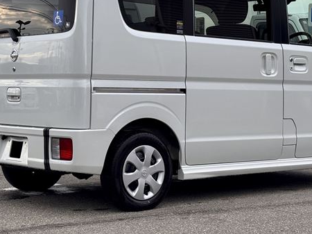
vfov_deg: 19.8
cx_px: 175
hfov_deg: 26.3
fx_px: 667
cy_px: 74
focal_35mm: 74
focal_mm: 5.96
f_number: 1.6
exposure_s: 1/458
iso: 32
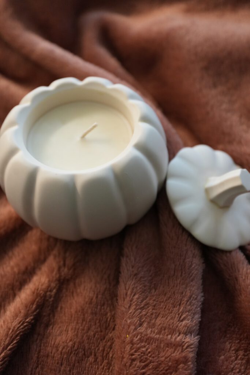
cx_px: 125
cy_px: 188
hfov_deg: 40.5
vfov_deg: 58.0
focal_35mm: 32
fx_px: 338
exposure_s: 1/60
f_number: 4
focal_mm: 32.5
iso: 2500
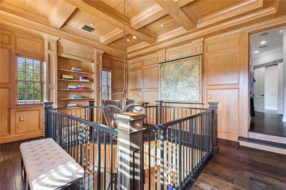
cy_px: 95
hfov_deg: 100.4
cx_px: 143
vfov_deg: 77.3
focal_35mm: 15
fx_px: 119
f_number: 4.5
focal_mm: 10
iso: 800
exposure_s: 1/2
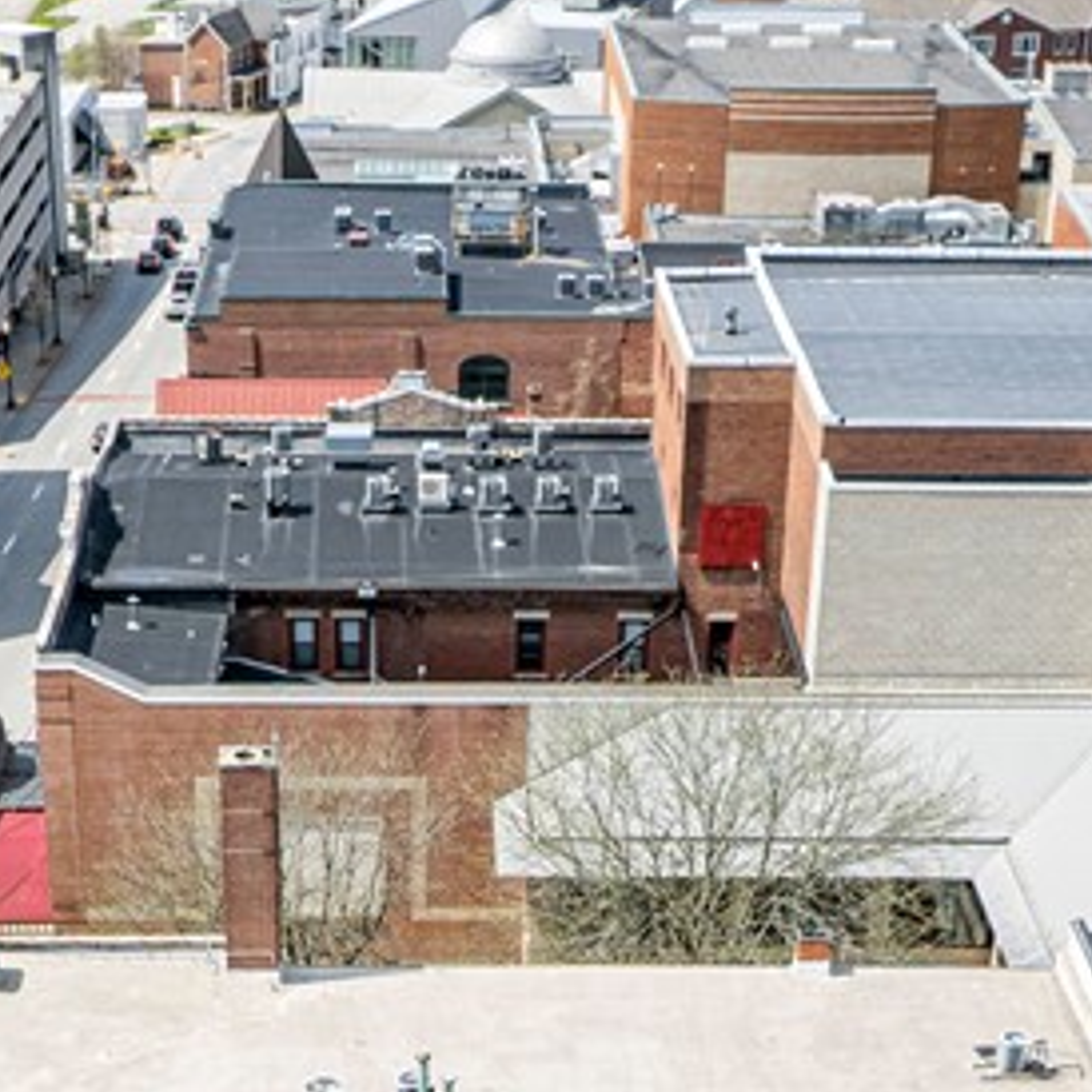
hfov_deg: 23.3
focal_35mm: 74
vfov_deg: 21.3
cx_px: 395
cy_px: 1389
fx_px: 2641
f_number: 2.8
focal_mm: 8.38
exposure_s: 1/1000
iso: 100
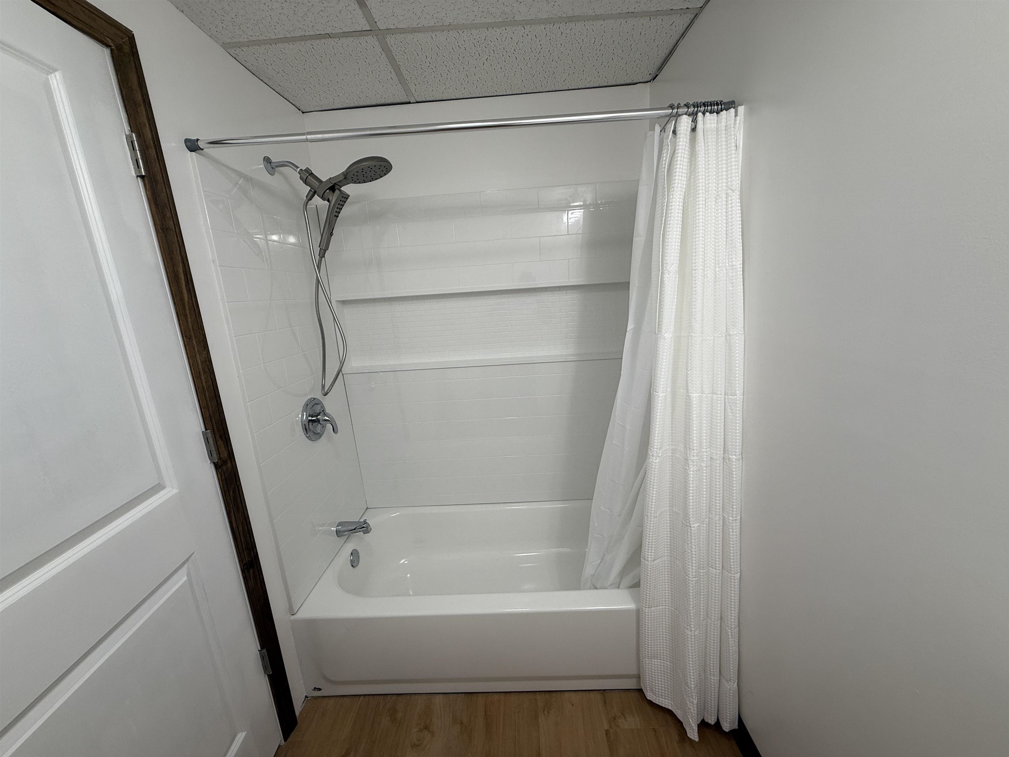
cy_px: 378
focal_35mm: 14
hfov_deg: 102.1
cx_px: 504
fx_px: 408
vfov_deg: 85.7
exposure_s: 1/120
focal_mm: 2.22
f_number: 2.2
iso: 50
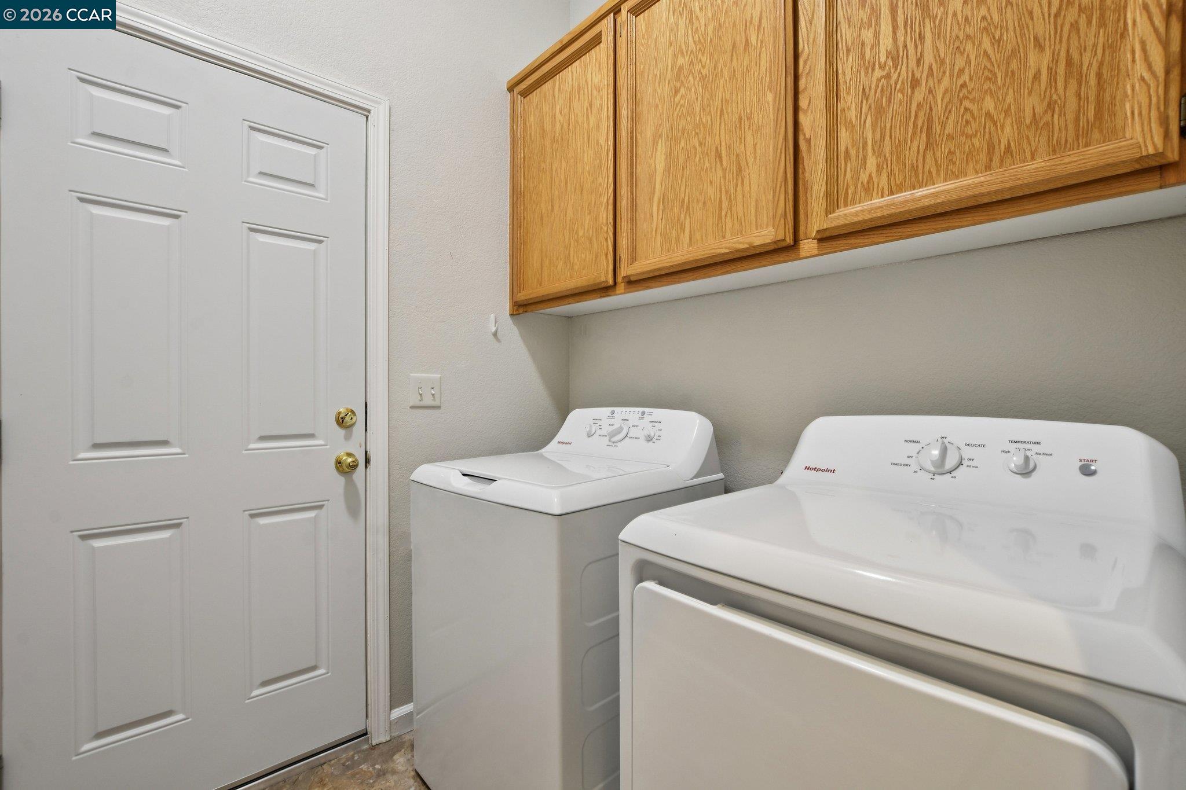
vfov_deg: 77.3
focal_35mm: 15
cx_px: 593
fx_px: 494
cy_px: 395
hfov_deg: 100.4
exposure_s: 1/2.5
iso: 100
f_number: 8
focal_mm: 10
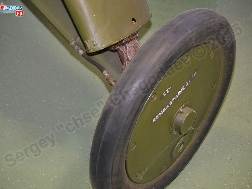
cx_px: 125
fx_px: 1209
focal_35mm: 166
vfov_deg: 8.9
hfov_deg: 11.9
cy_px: 94
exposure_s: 1/60
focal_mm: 102
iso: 3200
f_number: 4.8
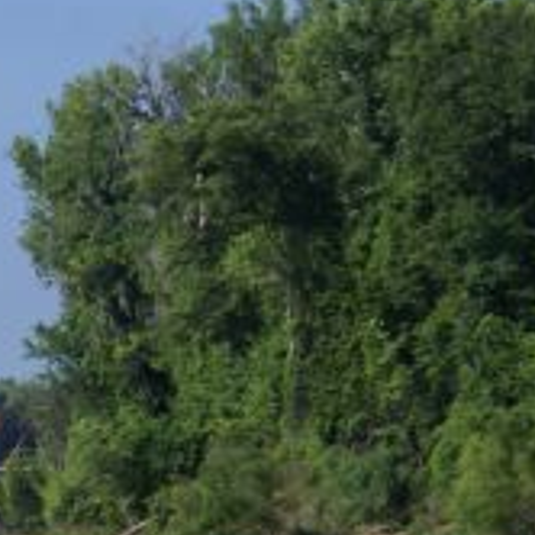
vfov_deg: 4.1
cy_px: 664
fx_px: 7519
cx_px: -461
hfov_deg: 4.0
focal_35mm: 430
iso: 100
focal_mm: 70
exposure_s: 1/200
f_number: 11
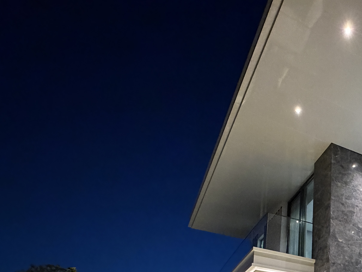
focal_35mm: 33
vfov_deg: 37.7
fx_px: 345
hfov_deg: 48.9
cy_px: 280
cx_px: 331
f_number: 2.2
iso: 640
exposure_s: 1/50
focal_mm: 2.22
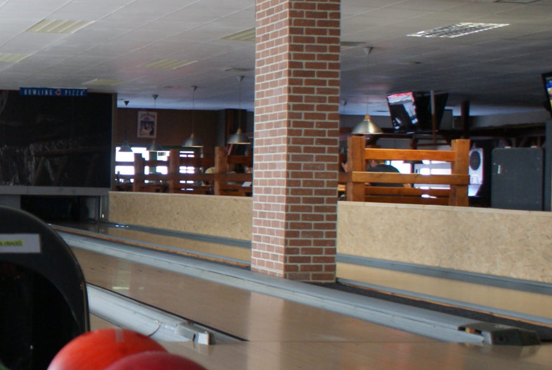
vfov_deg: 16.7
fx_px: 1259
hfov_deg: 22.9
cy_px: 191
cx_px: -93
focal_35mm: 82
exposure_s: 1/30
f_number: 4
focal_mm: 20
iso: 400
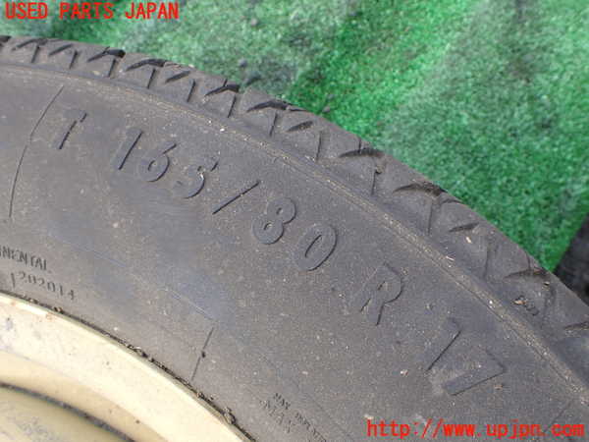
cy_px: 221
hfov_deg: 60.0
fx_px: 510
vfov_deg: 46.8
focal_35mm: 30
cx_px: 294
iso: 100
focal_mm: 5.4
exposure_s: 1/160
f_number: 3.2
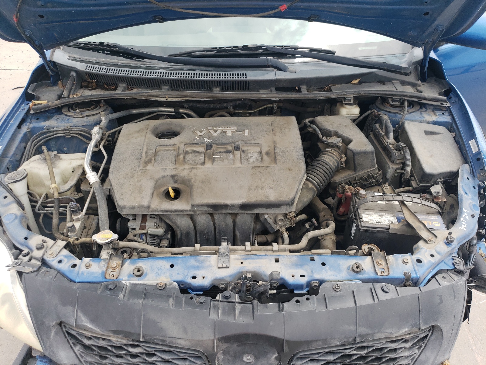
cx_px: 243
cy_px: 182
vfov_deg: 53.1
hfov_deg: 67.3
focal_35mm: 26
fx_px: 365
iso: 50
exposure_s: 1/769
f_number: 1.5
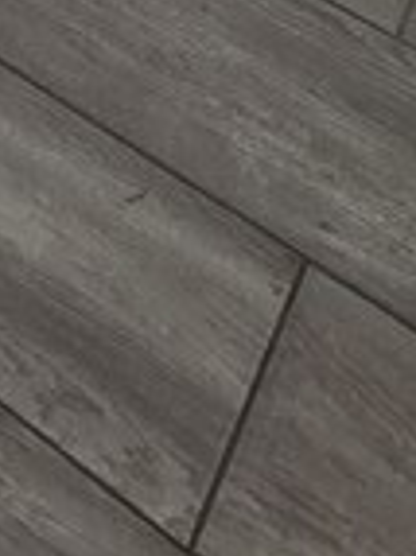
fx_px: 1492
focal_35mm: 93
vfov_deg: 10.2
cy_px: -1295
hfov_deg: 15.3
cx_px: -74
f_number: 2.2
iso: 160
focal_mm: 2.2
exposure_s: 1/120
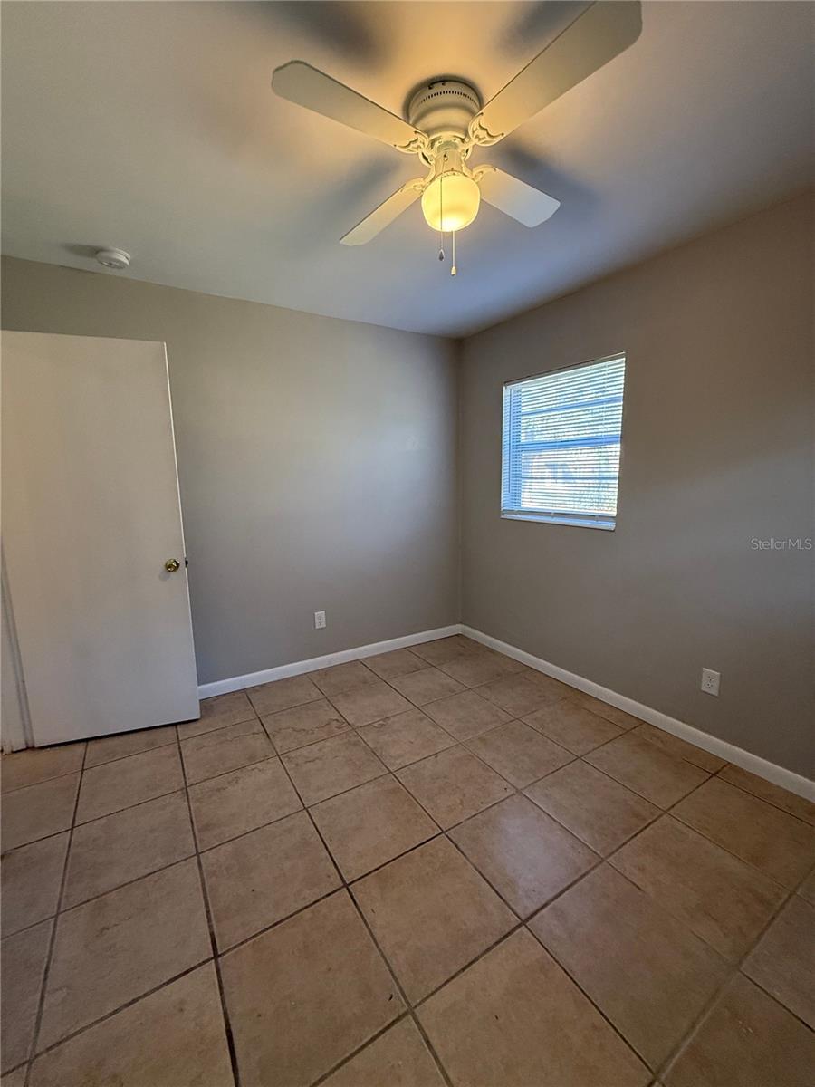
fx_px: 439
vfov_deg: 102.1
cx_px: 408
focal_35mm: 14
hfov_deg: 85.7
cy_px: 544
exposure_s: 1/120
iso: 500
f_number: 2.2
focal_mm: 2.22
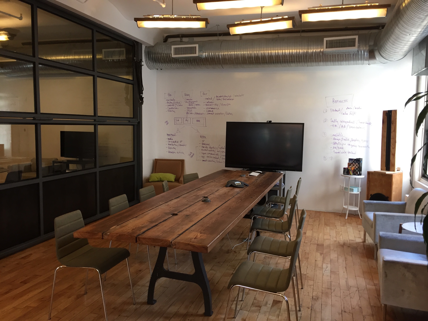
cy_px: 160
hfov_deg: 61.7
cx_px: 214
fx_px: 359
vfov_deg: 48.2
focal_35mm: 29
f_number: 2.2
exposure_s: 1/30
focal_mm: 4.15
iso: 32
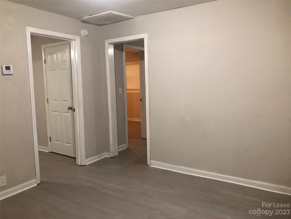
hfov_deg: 63.4
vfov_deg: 49.7
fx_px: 235
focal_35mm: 28
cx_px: 146
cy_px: 110
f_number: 1.8
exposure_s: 1/13
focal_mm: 4
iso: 100
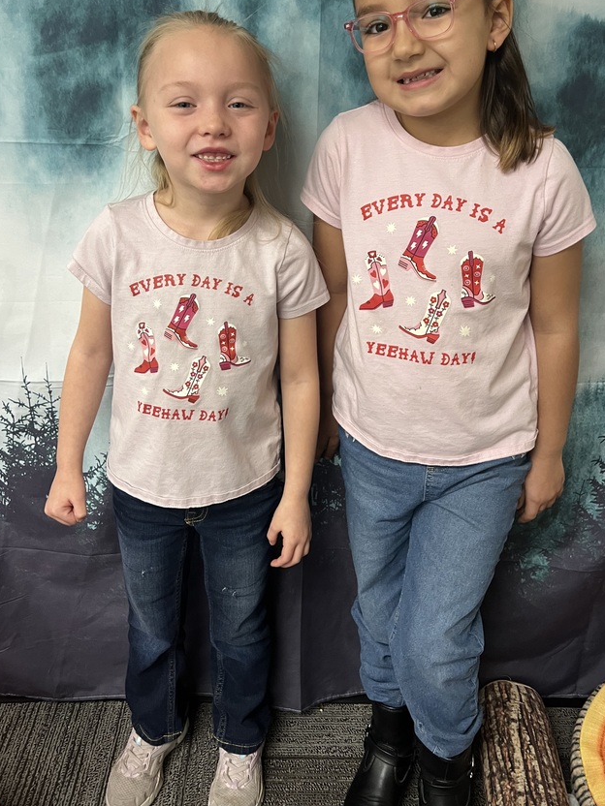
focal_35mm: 32
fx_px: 746
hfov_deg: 44.2
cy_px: 312
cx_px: 314
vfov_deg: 56.3
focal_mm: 5.7
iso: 200
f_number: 1.5
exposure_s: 1/60
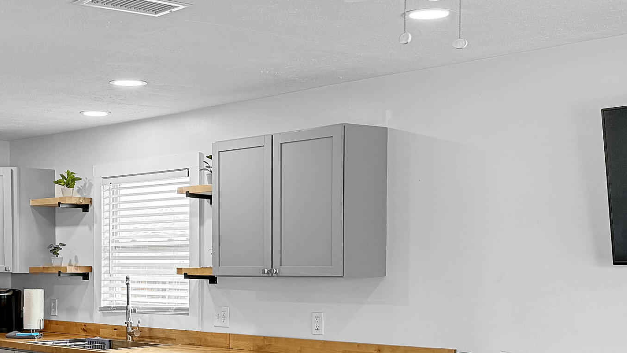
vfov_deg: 19.5
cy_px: 430
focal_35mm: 58
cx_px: 217
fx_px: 964
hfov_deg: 35.7
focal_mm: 6.76
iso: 125
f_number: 1.8
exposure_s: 1/120
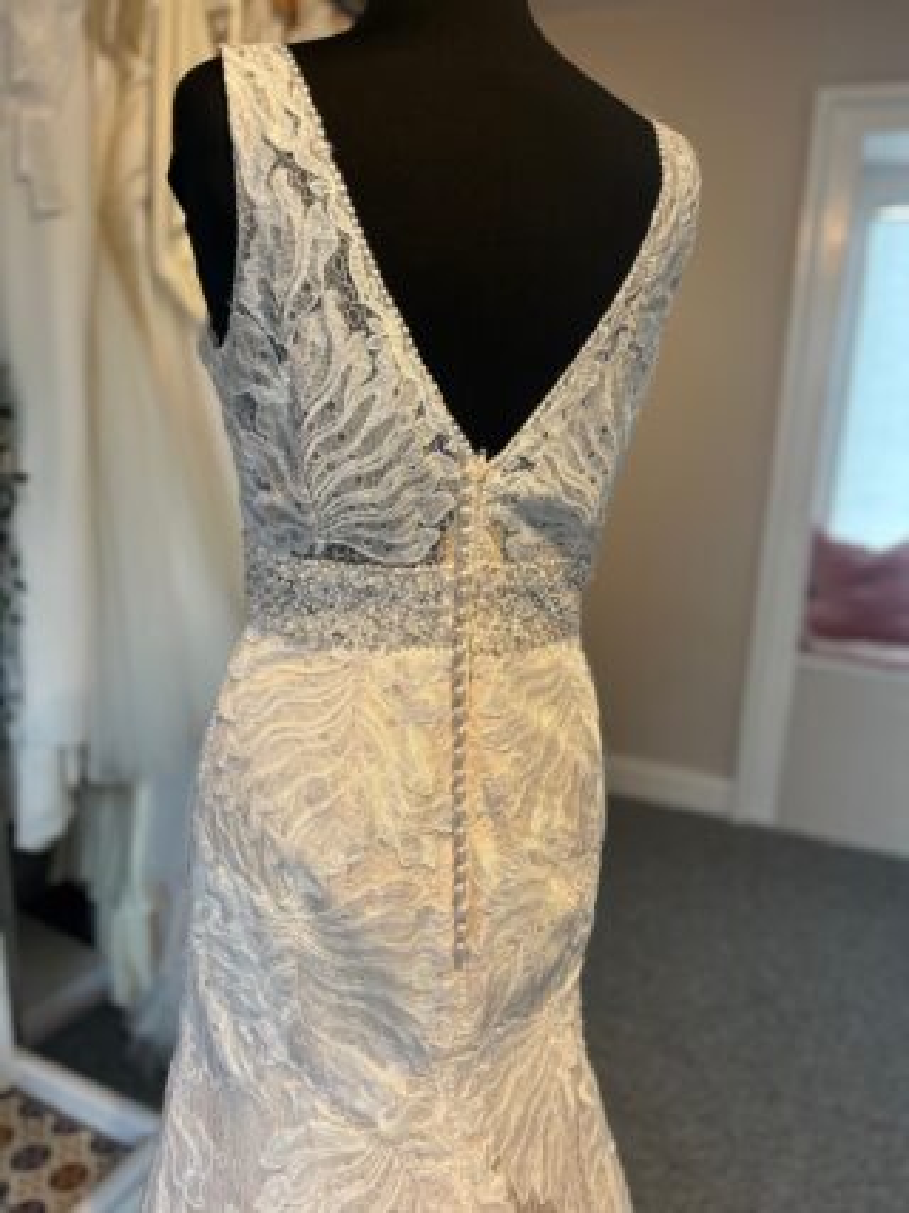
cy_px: 606
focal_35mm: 26
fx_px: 911
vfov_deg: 67.3
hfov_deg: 53.0
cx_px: 454
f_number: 1.5
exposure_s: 1/121
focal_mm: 5.7
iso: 50
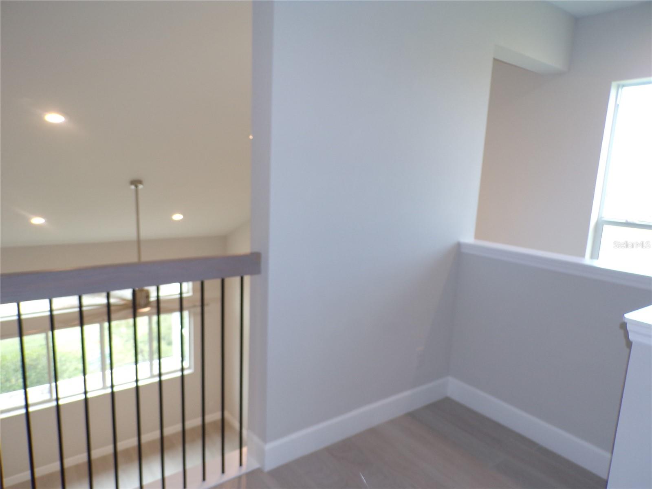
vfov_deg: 56.8
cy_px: 244
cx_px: 326
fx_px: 452
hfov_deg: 71.6
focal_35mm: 24
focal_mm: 4.3
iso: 107
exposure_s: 1/34
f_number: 3
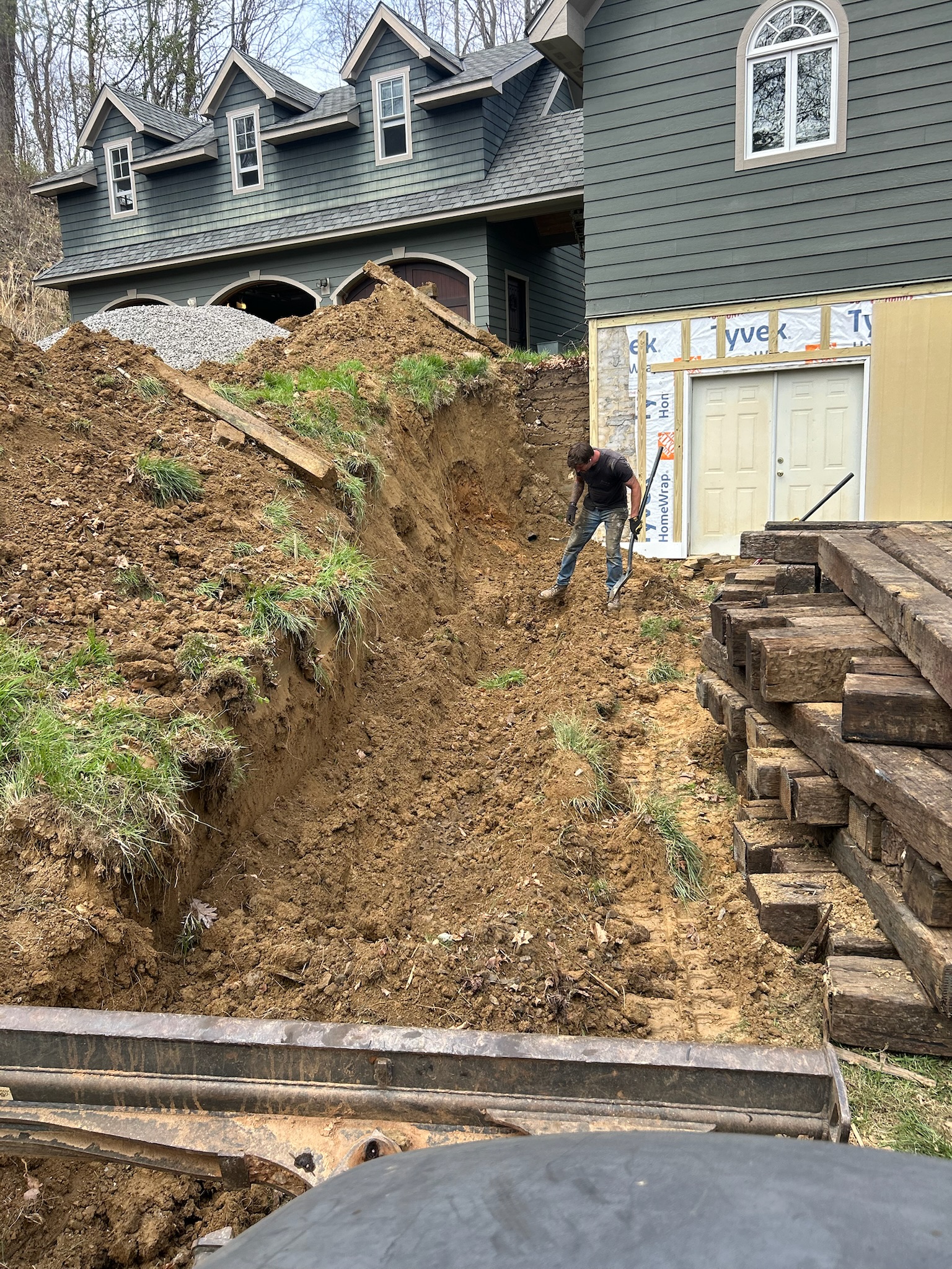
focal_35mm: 26
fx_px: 953
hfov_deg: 53.1
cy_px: 634
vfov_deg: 67.3
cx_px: 476
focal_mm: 5.7
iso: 50
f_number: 1.5
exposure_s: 1/894
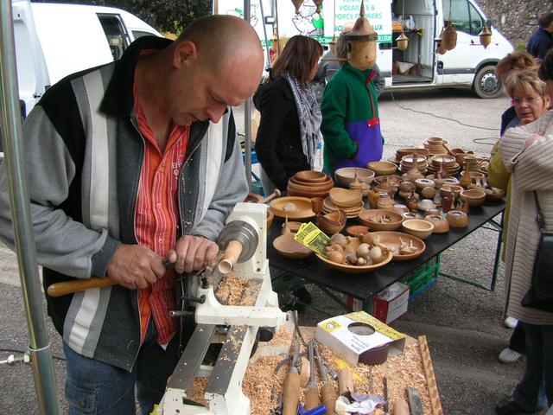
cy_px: 208
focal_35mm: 35
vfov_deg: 40.7
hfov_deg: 52.6
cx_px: 276
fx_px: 559
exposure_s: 1/43.4
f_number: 2.8
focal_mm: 5.8
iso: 50
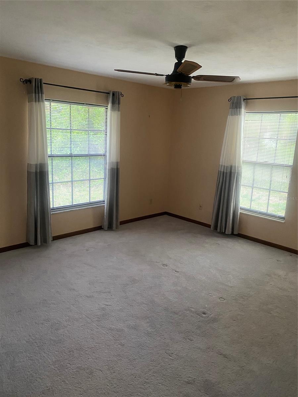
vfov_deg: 67.3
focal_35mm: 26
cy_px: 198
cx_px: 149
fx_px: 298
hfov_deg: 53.1
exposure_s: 1/60
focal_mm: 4.25
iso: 400
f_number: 1.8
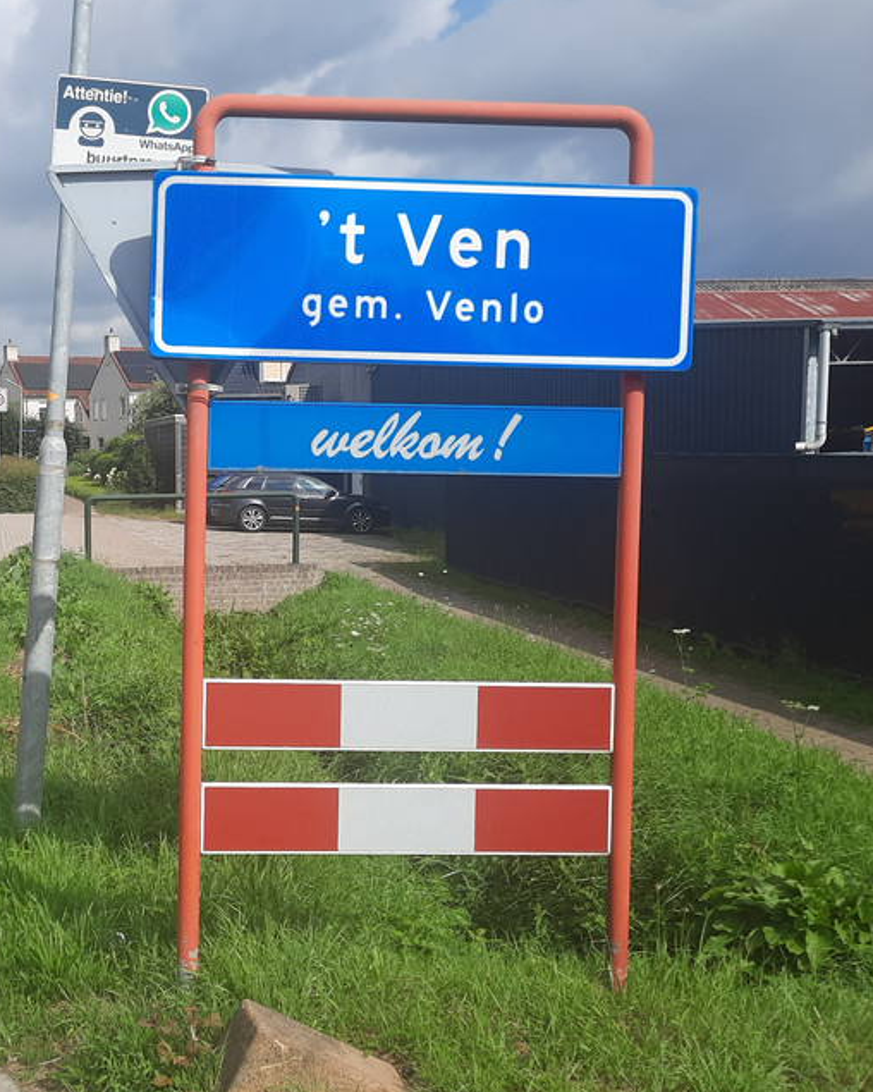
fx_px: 1324
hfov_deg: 34.6
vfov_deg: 44.8
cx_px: 101
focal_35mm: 41
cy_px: 559
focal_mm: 4.6
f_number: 2
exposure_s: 1/1361
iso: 32
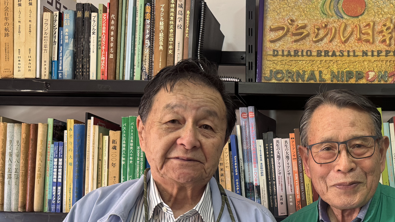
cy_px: 205
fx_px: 492
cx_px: 316
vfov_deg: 24.6
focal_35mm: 47
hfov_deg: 41.8
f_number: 1.78
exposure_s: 1/60
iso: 160
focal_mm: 6.76
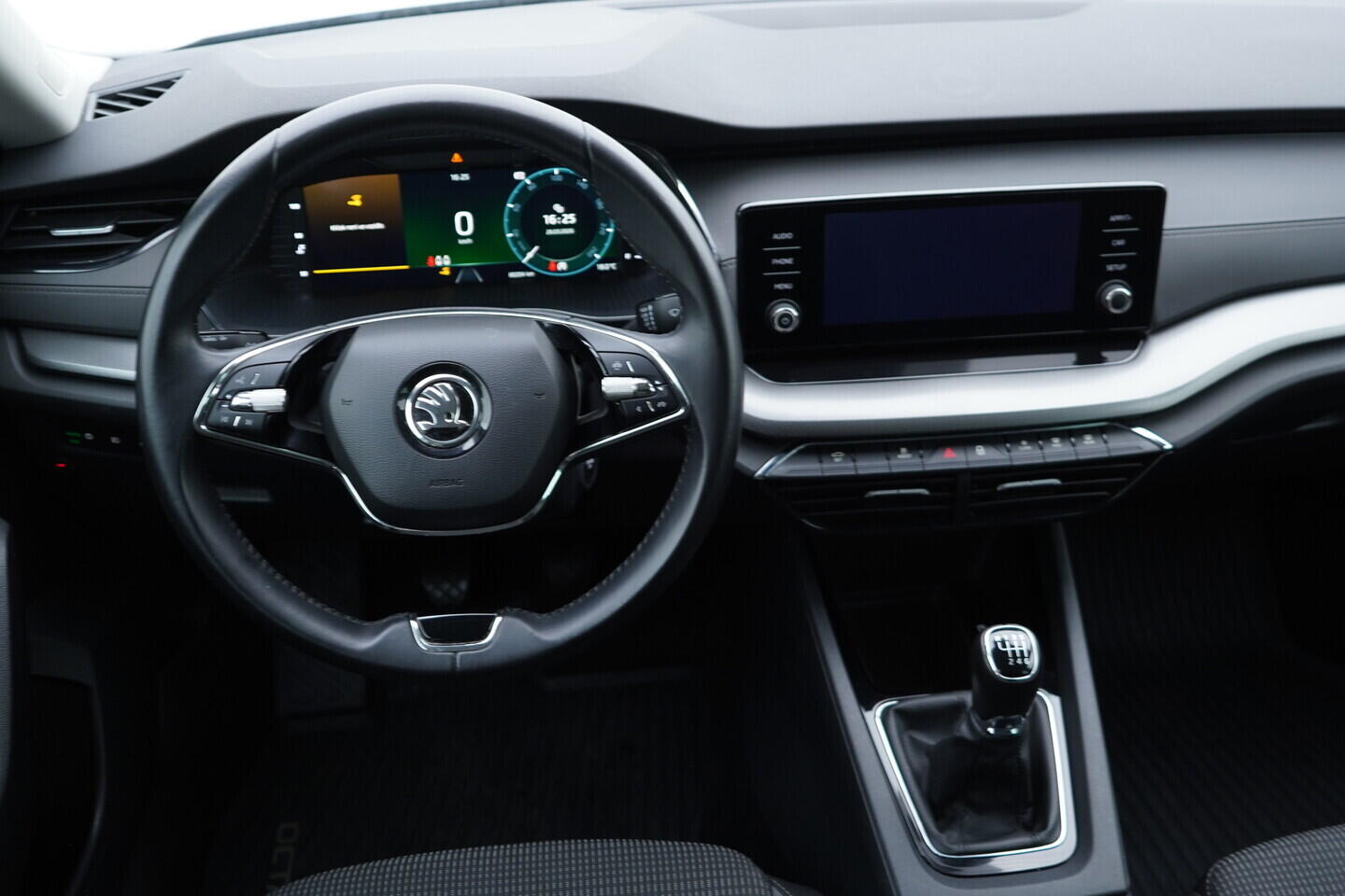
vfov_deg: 36.9
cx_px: 672
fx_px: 1345
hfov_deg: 53.1
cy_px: 448
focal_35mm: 36
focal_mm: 24
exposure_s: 1/40
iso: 250
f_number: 2.8
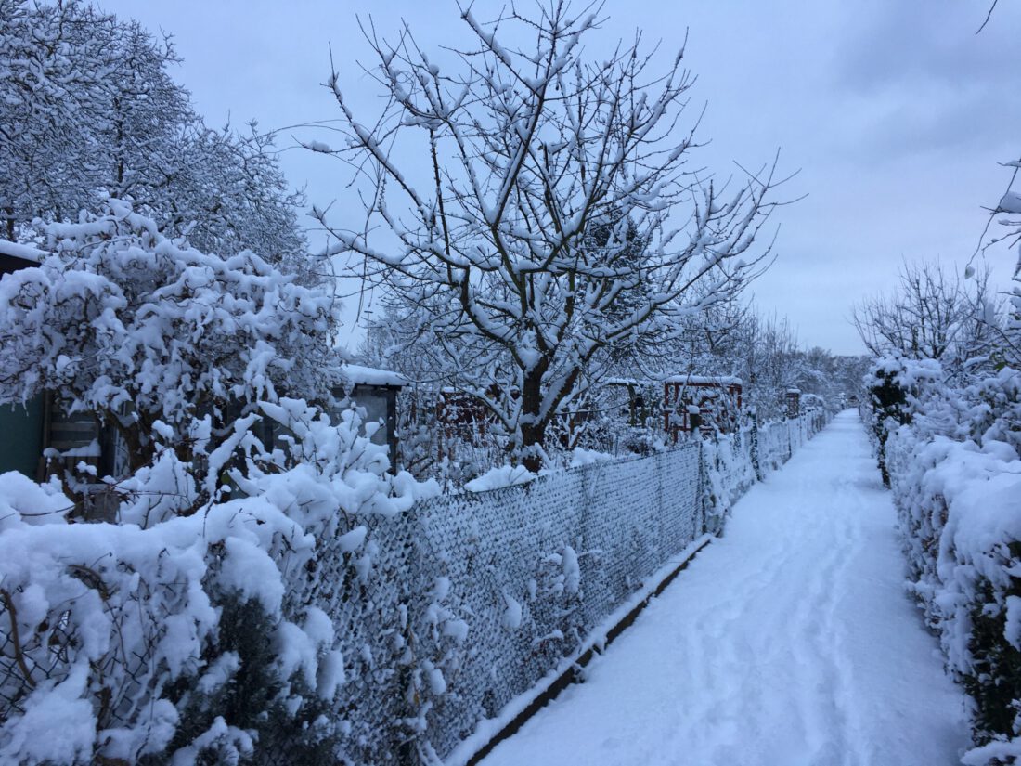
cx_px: 510
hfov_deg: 61.7
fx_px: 855
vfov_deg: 48.2
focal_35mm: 29
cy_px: 383
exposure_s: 1/50
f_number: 2.2
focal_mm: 4.15
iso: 25
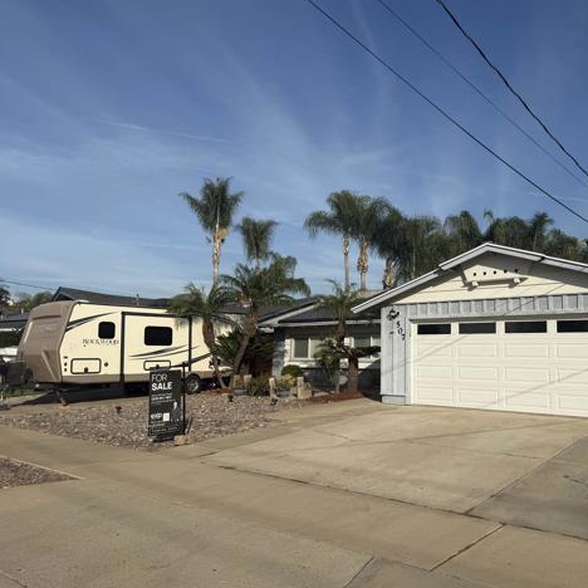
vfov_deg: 55.6
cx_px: 392
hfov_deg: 54.5
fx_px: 557
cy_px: 297
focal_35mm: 29
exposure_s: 1/8130
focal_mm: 6.76
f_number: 1.78
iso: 80
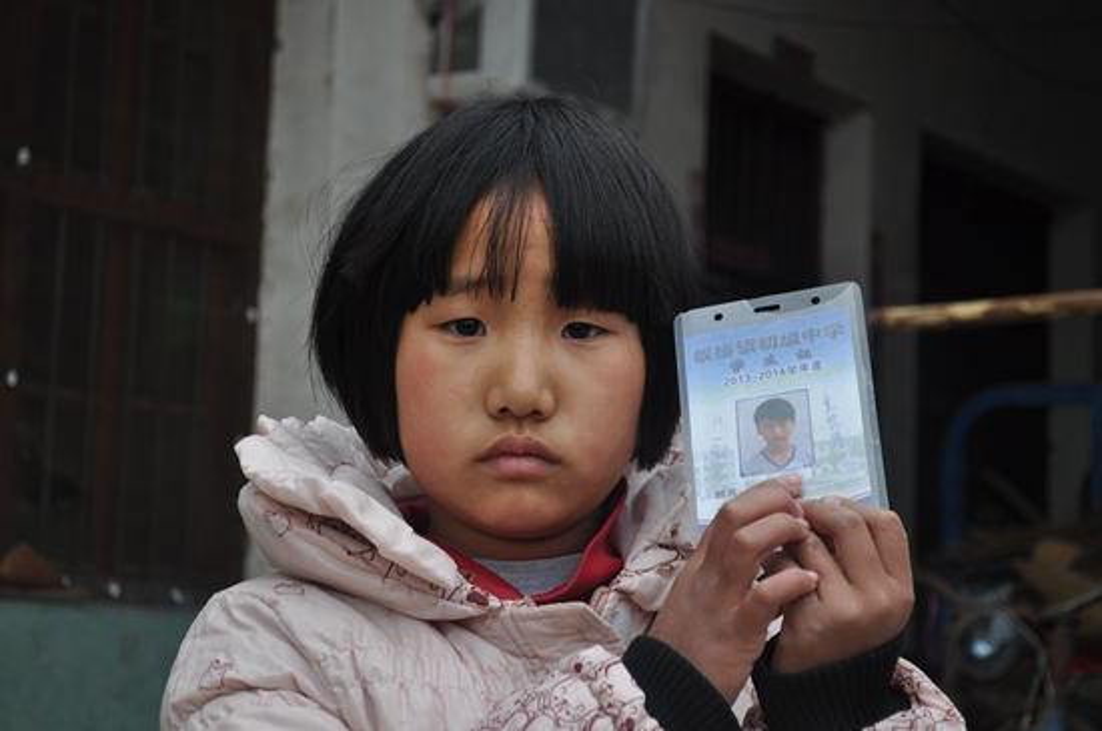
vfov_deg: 16.5
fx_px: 2522
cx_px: 551
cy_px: 366
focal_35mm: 82
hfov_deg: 24.7
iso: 250
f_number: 5.6
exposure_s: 1/125
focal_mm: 55
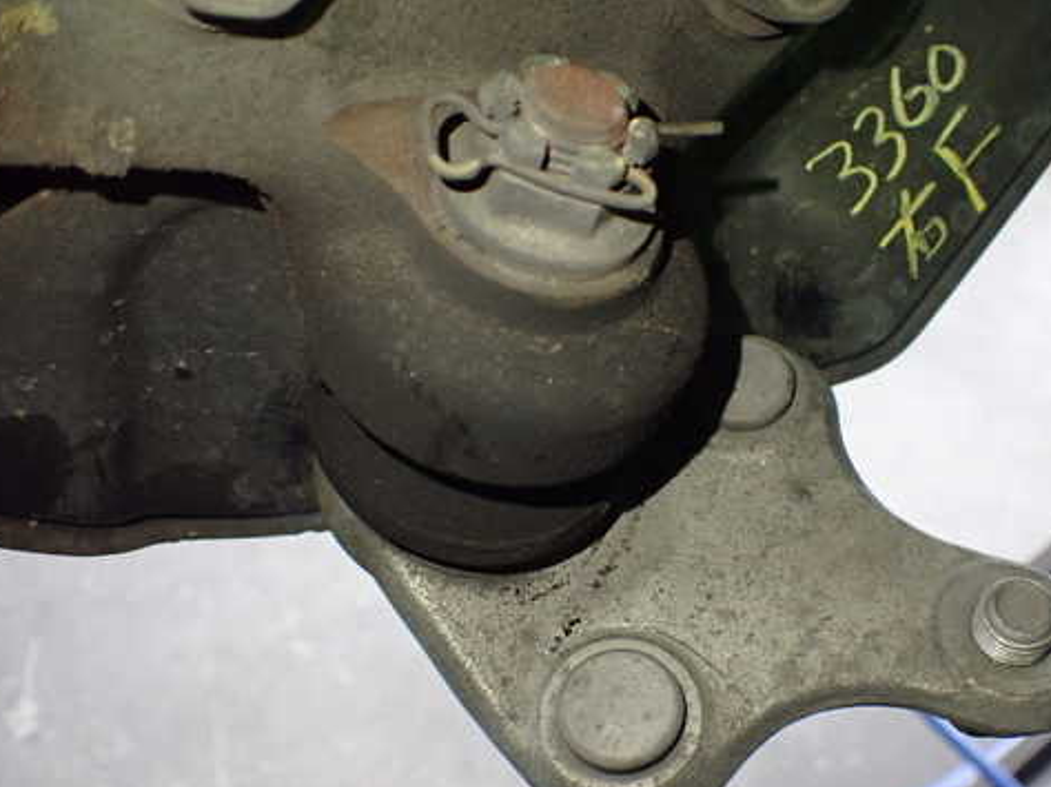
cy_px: 443
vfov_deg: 37.6
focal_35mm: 38
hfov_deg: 48.7
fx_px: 1153
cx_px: 632
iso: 800
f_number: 2.3
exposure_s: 1/125
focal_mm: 5.4
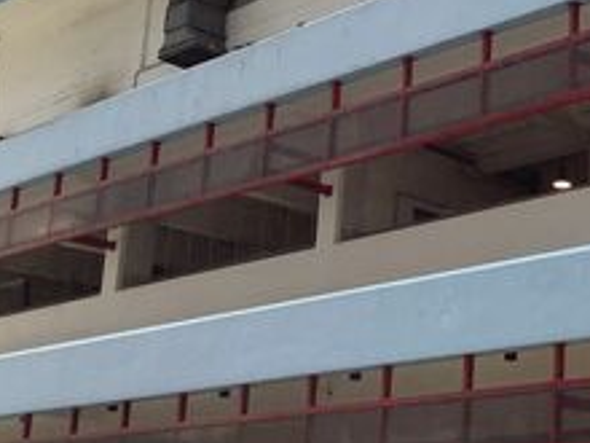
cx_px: 670
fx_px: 1295
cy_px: 270
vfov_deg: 19.4
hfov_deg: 23.8
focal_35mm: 76
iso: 25
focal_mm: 3.3
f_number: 2.4
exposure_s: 1/188
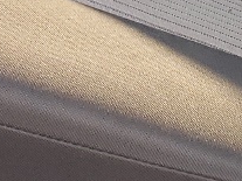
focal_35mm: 201
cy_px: -292
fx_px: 1404
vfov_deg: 6.9
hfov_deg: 9.8
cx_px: 57
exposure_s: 1/303
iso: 50
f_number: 1.5
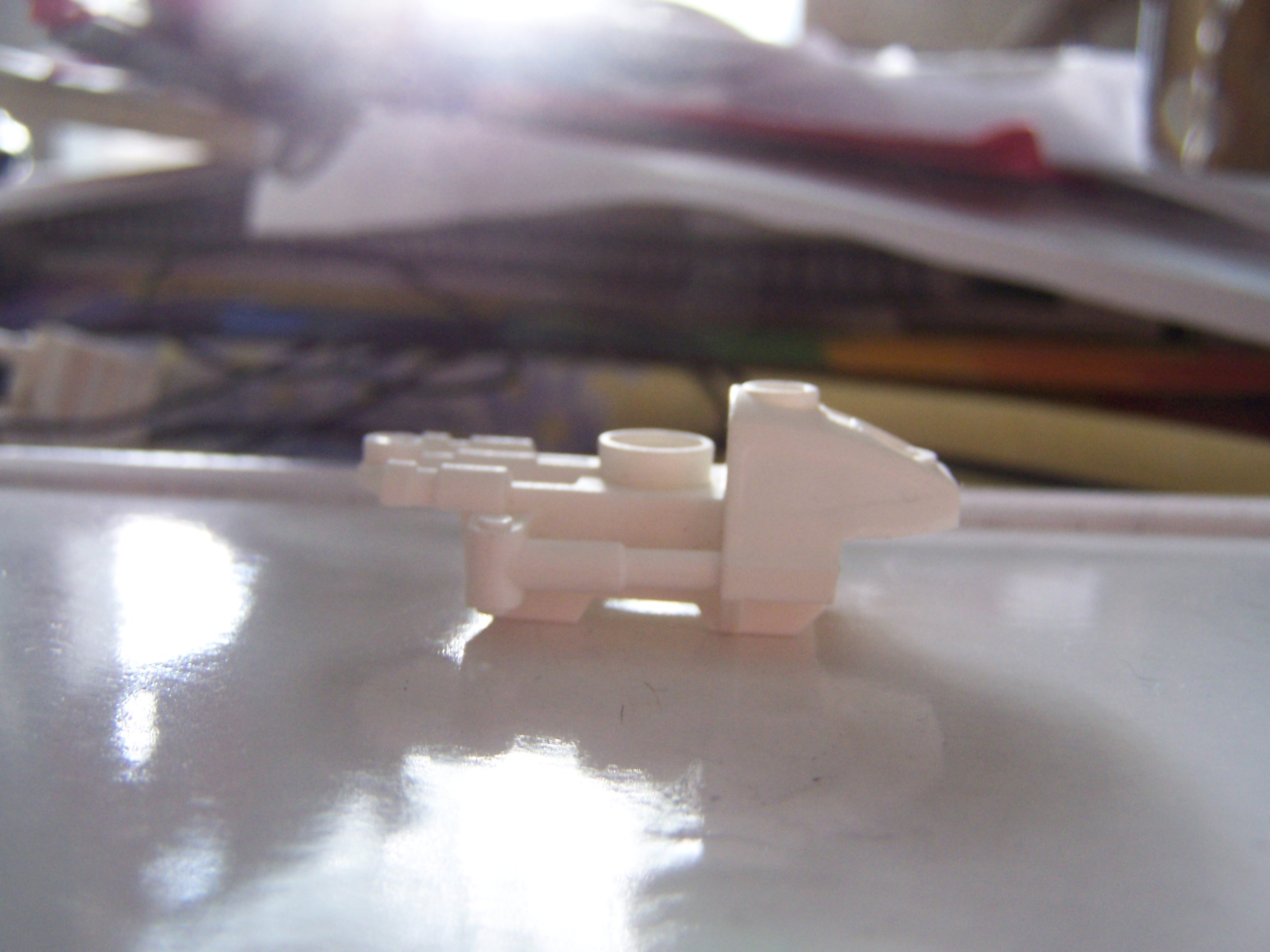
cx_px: 635
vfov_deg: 37.7
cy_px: 476
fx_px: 1394
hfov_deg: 49.0
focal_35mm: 38
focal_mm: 6.3
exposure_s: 1/8
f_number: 2.8
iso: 140
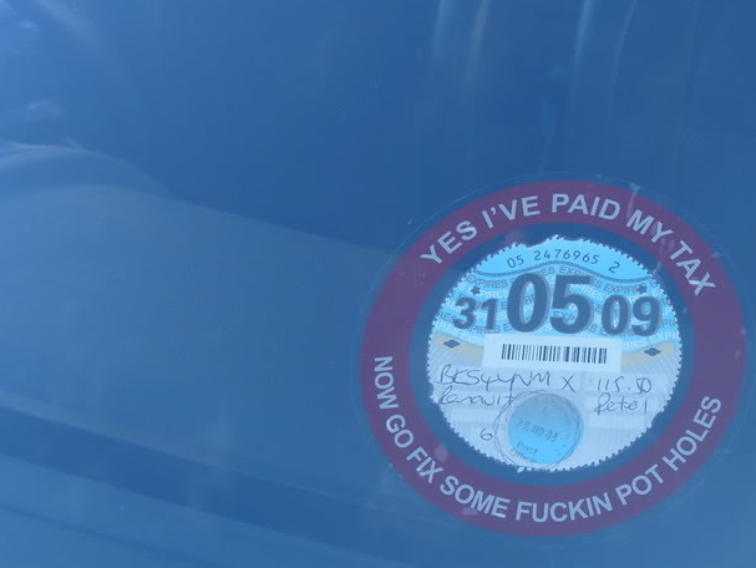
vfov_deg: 24.8
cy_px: 344
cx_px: 554
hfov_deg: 32.2
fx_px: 1289
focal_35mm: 59
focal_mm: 7.8
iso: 80
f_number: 3.7
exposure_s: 1/125
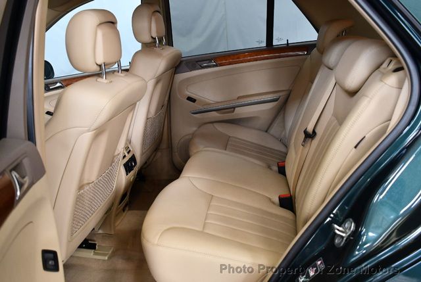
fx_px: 422
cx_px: 210
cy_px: 141
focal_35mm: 36
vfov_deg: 37.0
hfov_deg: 53.1
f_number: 3.5
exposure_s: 1/125
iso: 1000
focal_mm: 18
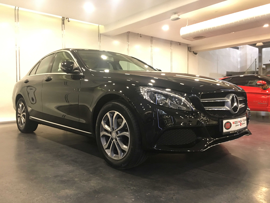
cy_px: 102
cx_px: 135
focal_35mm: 29
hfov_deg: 61.7
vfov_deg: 48.2
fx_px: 226
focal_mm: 4.15
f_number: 2.2
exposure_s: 1/10
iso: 100
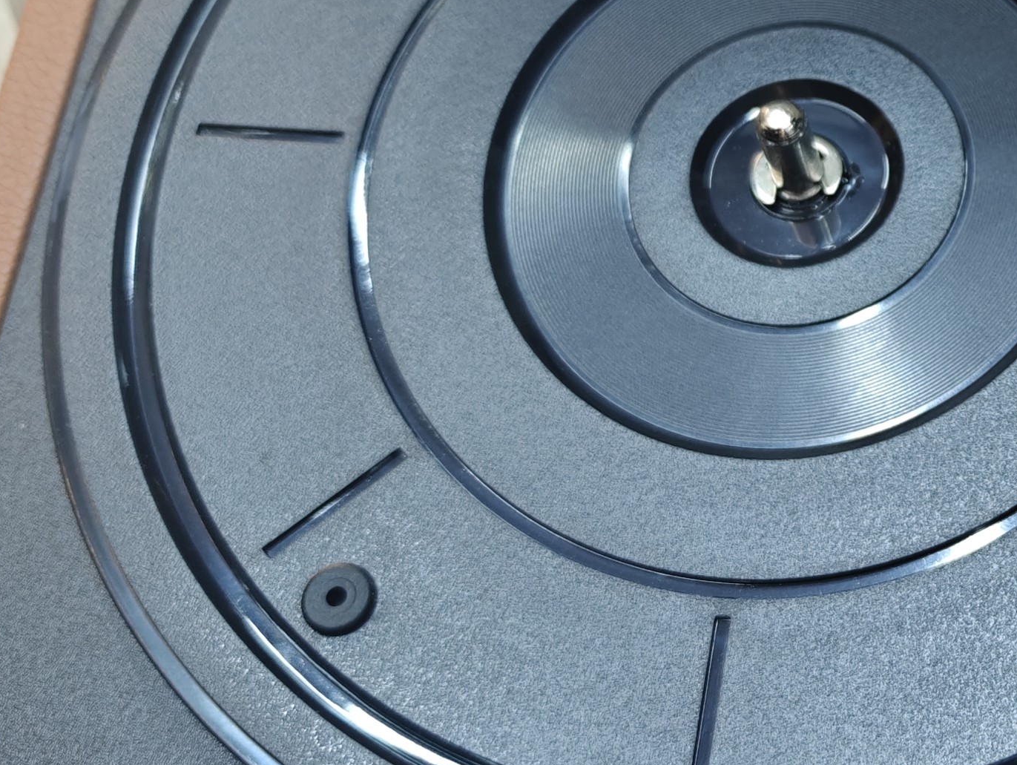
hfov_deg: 25.2
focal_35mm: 70
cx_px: 1192
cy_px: 198
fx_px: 2059
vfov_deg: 20.9
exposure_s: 1/100
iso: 320
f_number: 1.7
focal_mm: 6.06
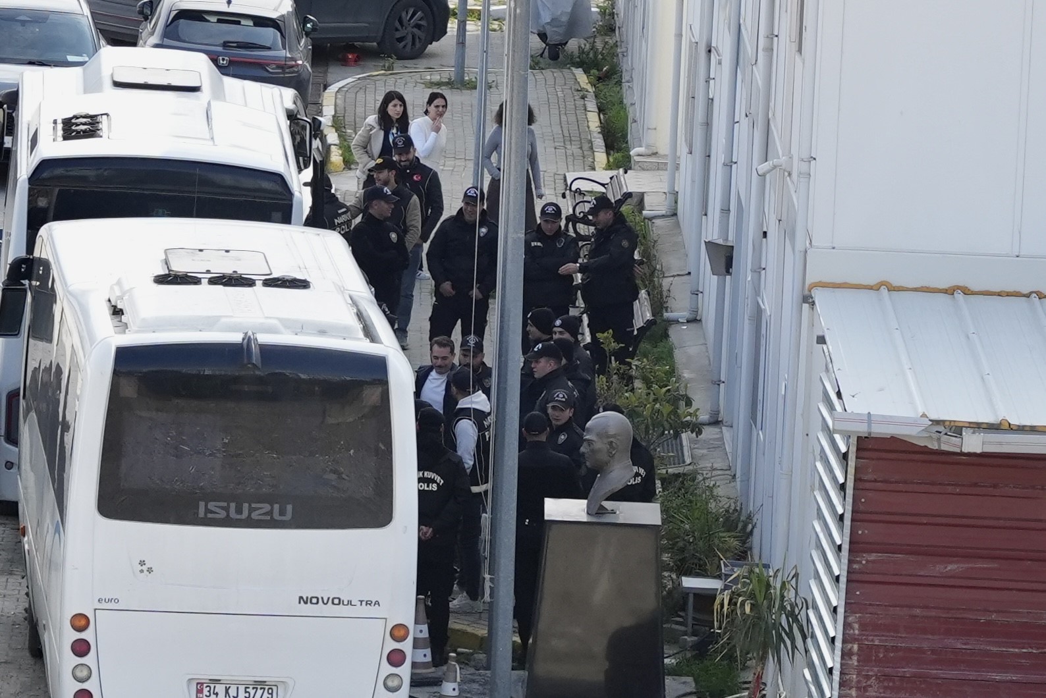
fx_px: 2035
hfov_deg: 28.8
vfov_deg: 19.5
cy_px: 349
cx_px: 523
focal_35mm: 70
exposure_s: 1/4000
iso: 800
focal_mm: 70
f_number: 3.2
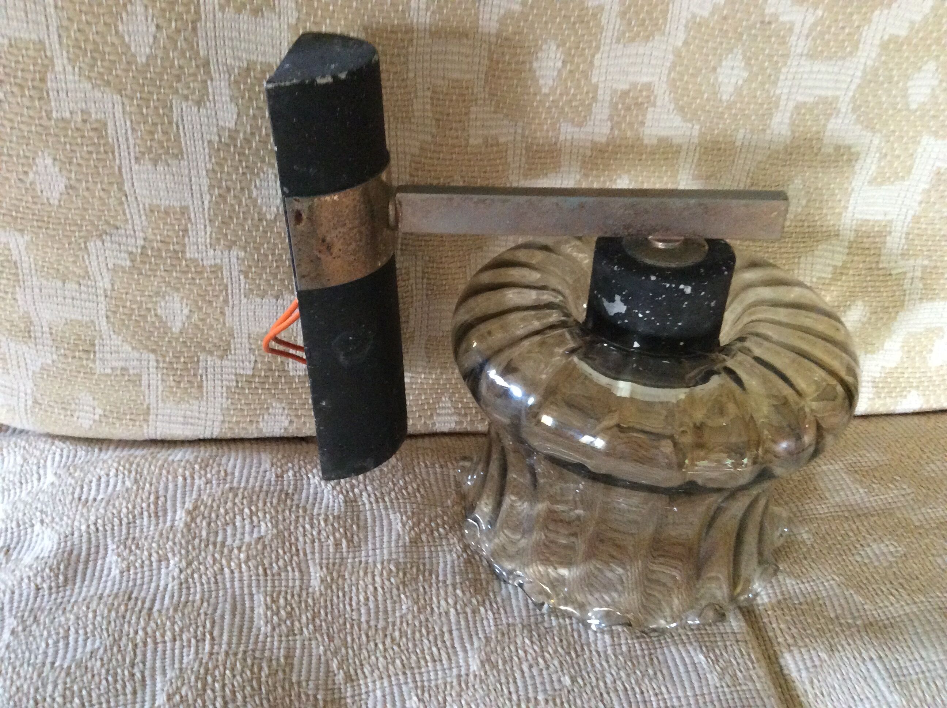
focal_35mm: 32
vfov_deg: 44.1
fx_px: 874
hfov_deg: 56.9
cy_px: 354
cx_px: 474
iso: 250
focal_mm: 3.3
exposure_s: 1/25
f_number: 2.4
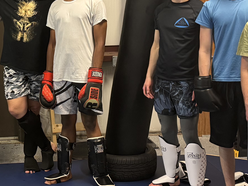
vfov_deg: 19.1
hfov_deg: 24.6
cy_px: 76
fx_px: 552
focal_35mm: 77
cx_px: 22
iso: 320
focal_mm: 6.76
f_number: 1.78
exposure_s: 1/60
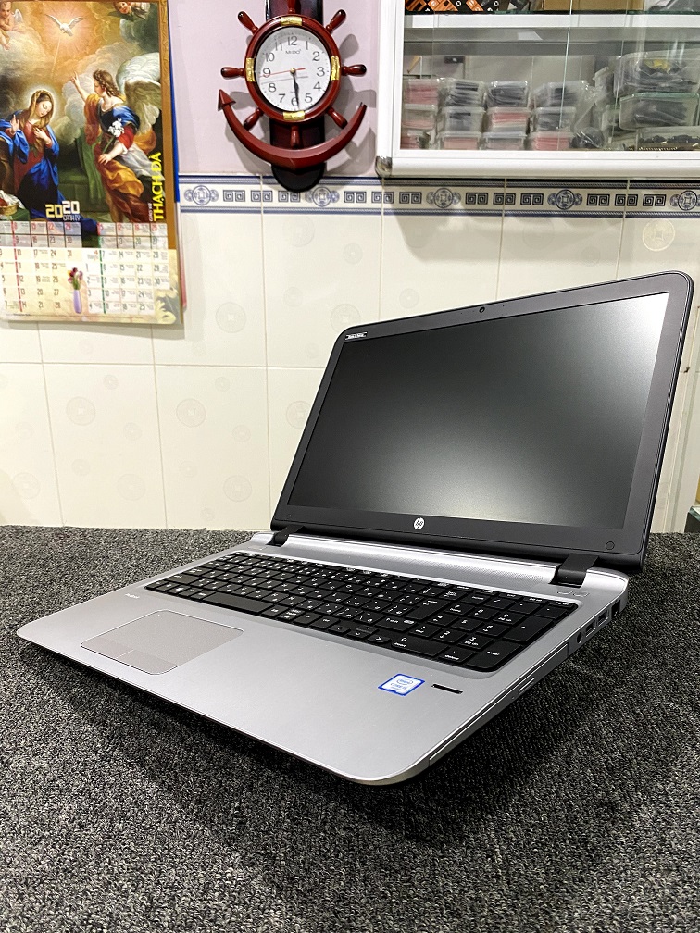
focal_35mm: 26
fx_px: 701
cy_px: 466
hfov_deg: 53.1
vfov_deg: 67.3
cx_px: 350
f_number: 1.8
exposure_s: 1/50
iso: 125
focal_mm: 4.25
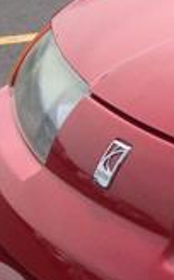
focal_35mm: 219
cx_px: 844
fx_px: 1667
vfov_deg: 9.6
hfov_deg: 5.0
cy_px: 154
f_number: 2.4
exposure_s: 1/1085
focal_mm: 4.13
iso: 50
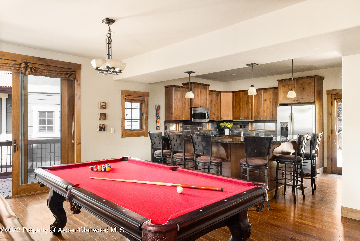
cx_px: 180
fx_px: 250
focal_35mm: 25
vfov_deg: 51.3
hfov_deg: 71.5
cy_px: 120
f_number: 7.1
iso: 1000
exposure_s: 1/15
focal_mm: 25
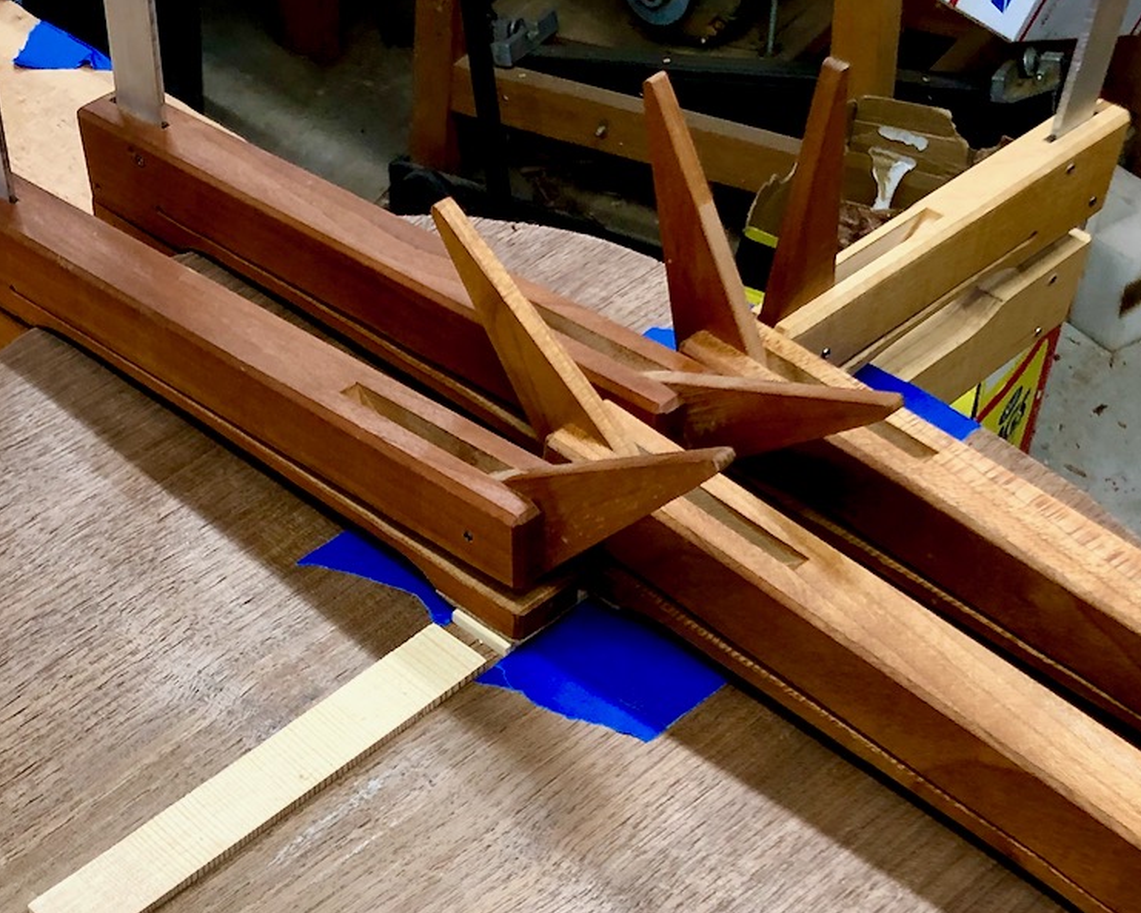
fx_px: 1993
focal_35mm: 59
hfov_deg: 31.4
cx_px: 289
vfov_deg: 25.2
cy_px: 784
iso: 25
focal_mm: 3.99
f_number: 1.8
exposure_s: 1/30
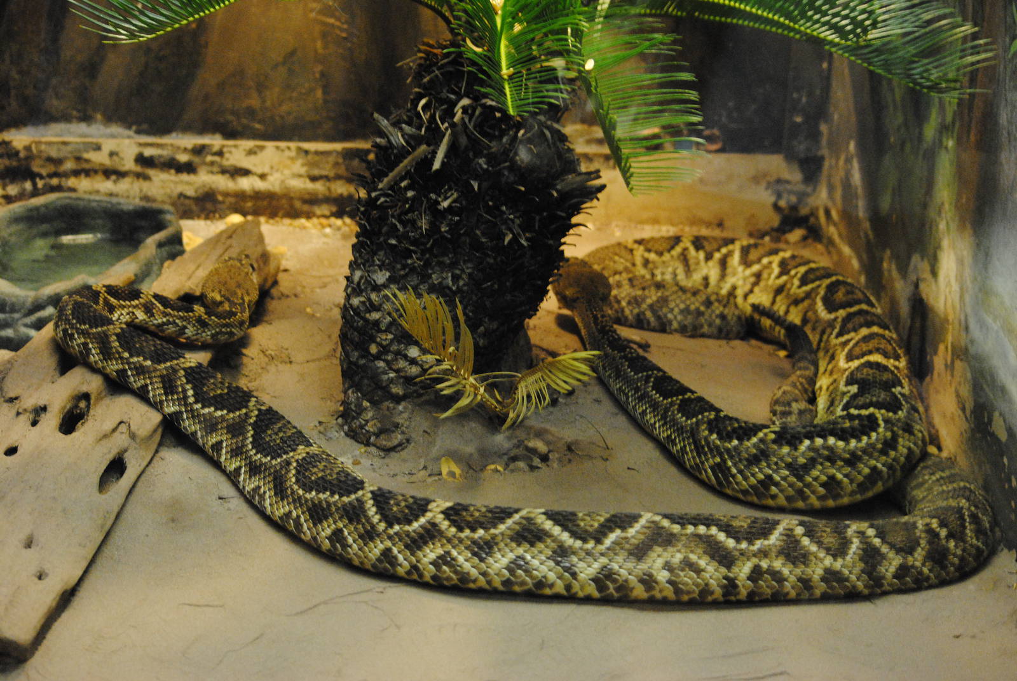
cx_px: 508
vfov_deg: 16.6
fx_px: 2333
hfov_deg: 24.6
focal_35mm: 82
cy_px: 340
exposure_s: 1/30
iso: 1400
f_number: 4.5
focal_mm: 55
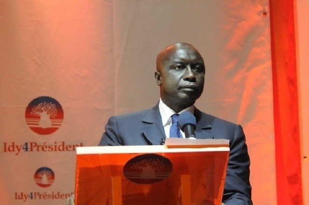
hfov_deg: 11.3
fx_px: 1567
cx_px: 154
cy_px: 102
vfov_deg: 7.5
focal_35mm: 183
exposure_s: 1/30
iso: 1600
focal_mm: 122
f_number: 4.8
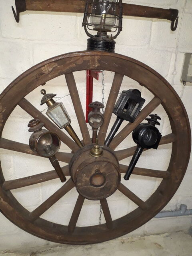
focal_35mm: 27
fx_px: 200
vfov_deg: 65.3
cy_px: 128
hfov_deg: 51.4
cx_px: 96
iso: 200
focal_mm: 3.6
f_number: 1.9
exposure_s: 1/33
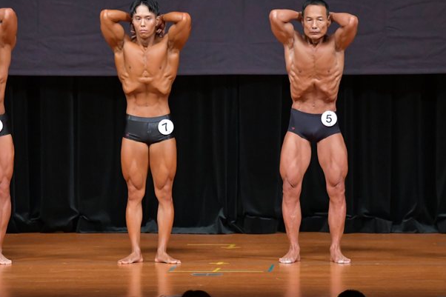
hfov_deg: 6.7
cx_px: 167
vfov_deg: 4.4
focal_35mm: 309
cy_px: 150
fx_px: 3827
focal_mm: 160
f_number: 5.6
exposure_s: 1/400
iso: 5000
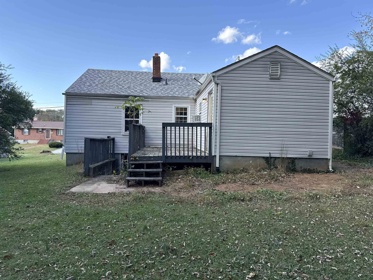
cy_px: 140
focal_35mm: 24
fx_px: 259
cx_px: 186
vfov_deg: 56.8
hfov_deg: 71.6
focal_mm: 6.76
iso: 100
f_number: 1.78
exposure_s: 1/1005
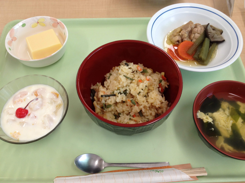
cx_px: 122
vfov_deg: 40.7
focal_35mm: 35
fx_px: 248
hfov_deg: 52.6
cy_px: 92
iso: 64
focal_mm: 4.28
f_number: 2.4
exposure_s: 1/60
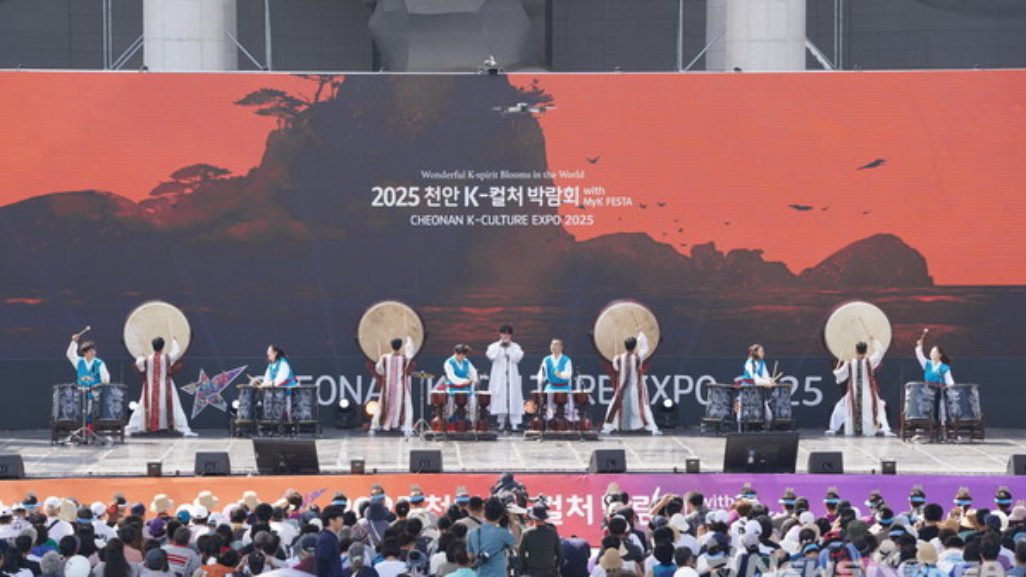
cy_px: 276
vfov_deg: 6.3
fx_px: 5223
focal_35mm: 192
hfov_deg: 11.2
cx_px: 515
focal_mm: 182
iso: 500
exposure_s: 1/640
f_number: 5.6
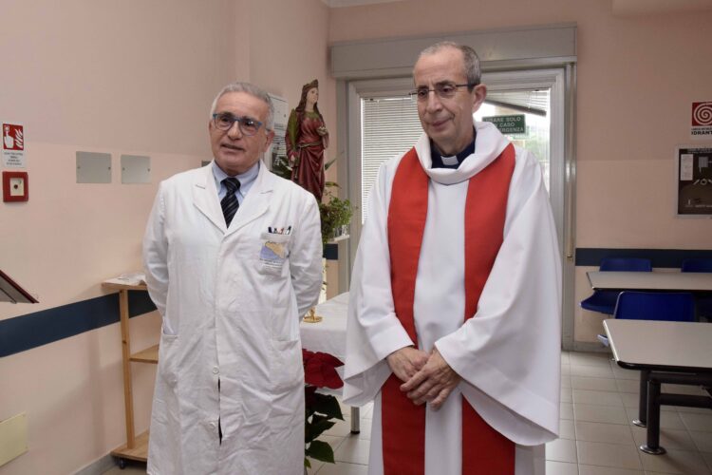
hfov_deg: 57.2
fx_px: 653
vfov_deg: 40.0
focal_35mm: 33
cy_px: 238
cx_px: 356
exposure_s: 1/100
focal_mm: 22
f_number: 9
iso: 1600
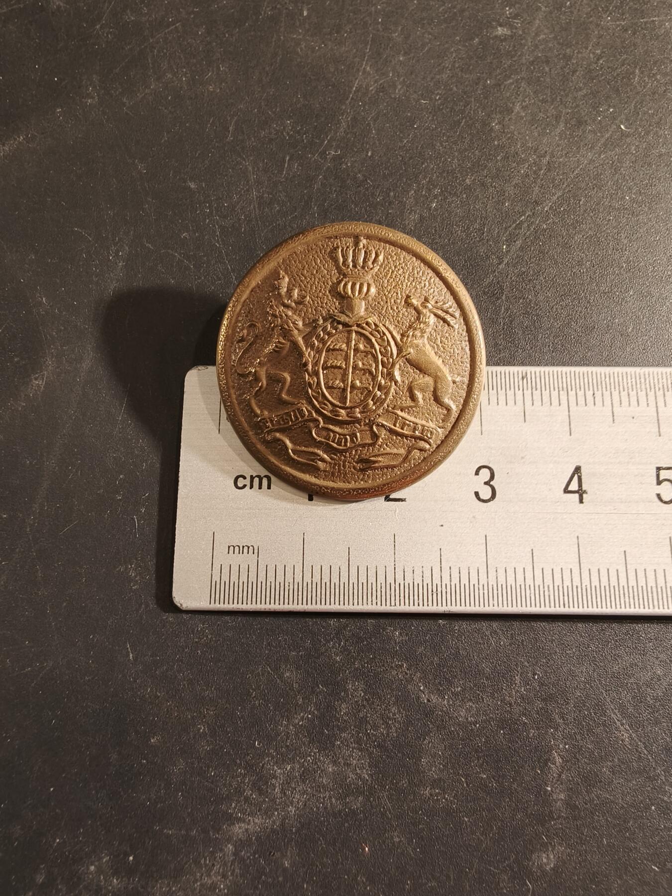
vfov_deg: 73.9
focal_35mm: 23
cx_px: 336
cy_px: 448
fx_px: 595
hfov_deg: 58.9
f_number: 2
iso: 160
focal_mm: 2.32
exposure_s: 1/50.5
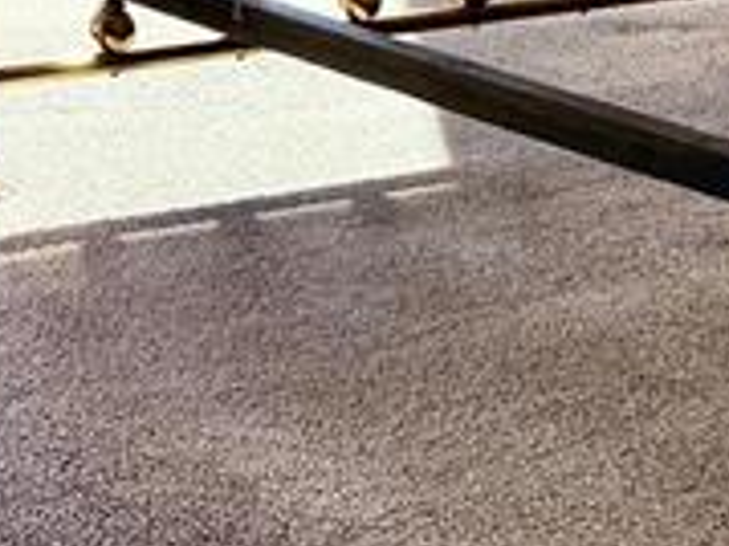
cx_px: -582
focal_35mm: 137
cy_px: -801
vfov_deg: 9.5
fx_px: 2883
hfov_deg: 13.0
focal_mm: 6.76
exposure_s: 1/898
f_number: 1.78
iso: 100
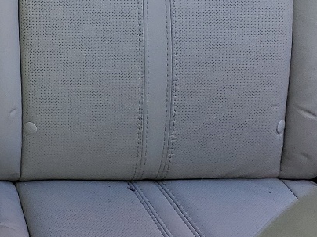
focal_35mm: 103
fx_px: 943
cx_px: -202
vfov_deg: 13.1
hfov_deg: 16.7
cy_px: -172
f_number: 1.5
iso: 50
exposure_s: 1/169
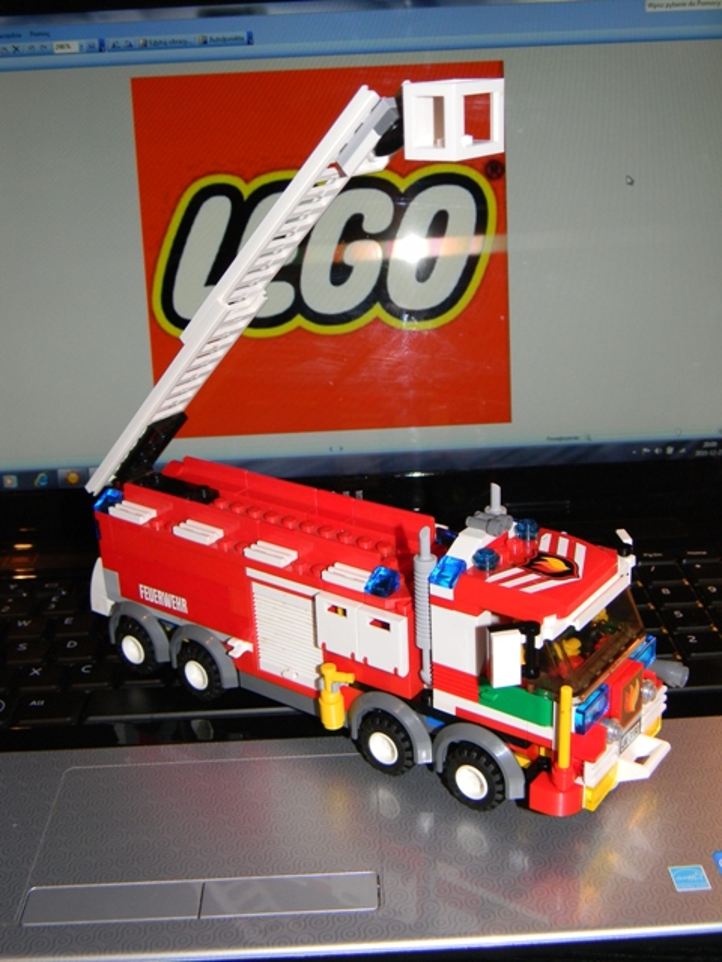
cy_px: 481
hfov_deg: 35.1
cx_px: 361
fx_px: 1140
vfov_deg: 45.8
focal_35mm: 41
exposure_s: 1/30
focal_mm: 7.3
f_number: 3.8
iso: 200
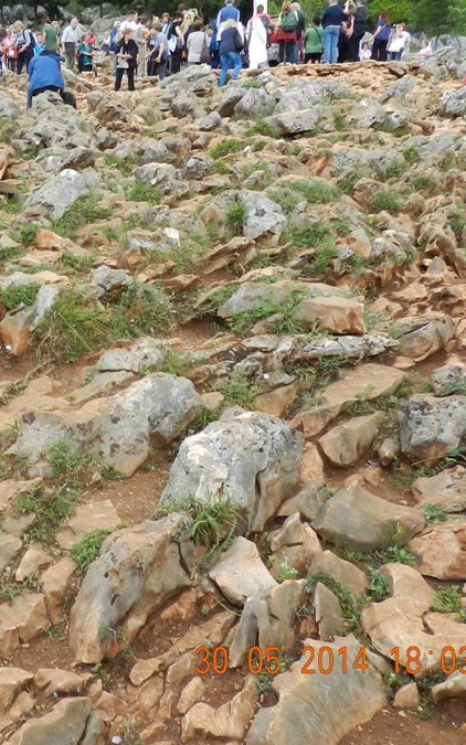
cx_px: -23
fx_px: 752
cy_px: 324
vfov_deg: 52.6
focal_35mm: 37
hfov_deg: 31.3
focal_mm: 4
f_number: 3.4
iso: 160
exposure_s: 1/200
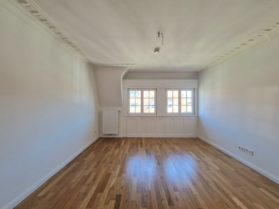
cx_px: 140
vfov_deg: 89.9
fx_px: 105
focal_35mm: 13
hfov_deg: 106.2
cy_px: 104
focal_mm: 2.2
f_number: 2.2
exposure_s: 1/50
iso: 64
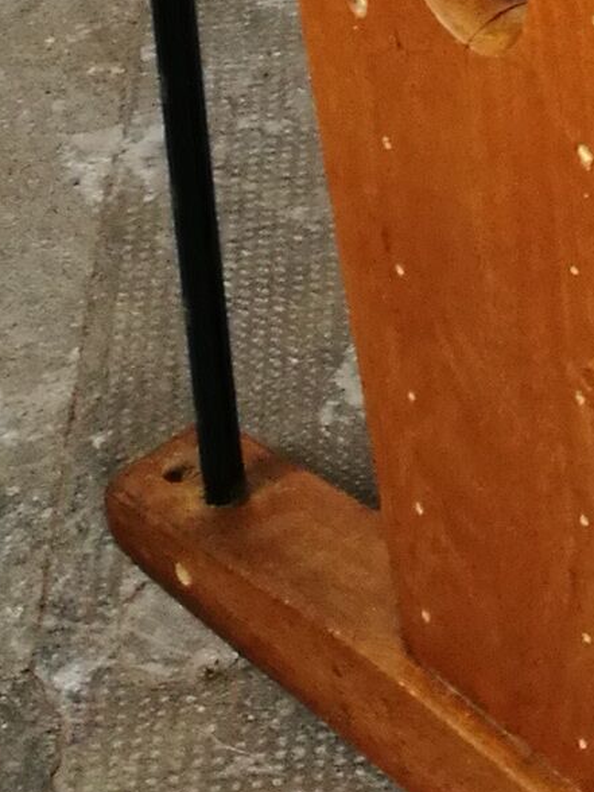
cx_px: 1153
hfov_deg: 9.3
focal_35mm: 150
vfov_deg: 11.5
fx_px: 3432
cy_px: -915
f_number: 2.2
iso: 100
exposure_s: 1/50
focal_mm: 4.5
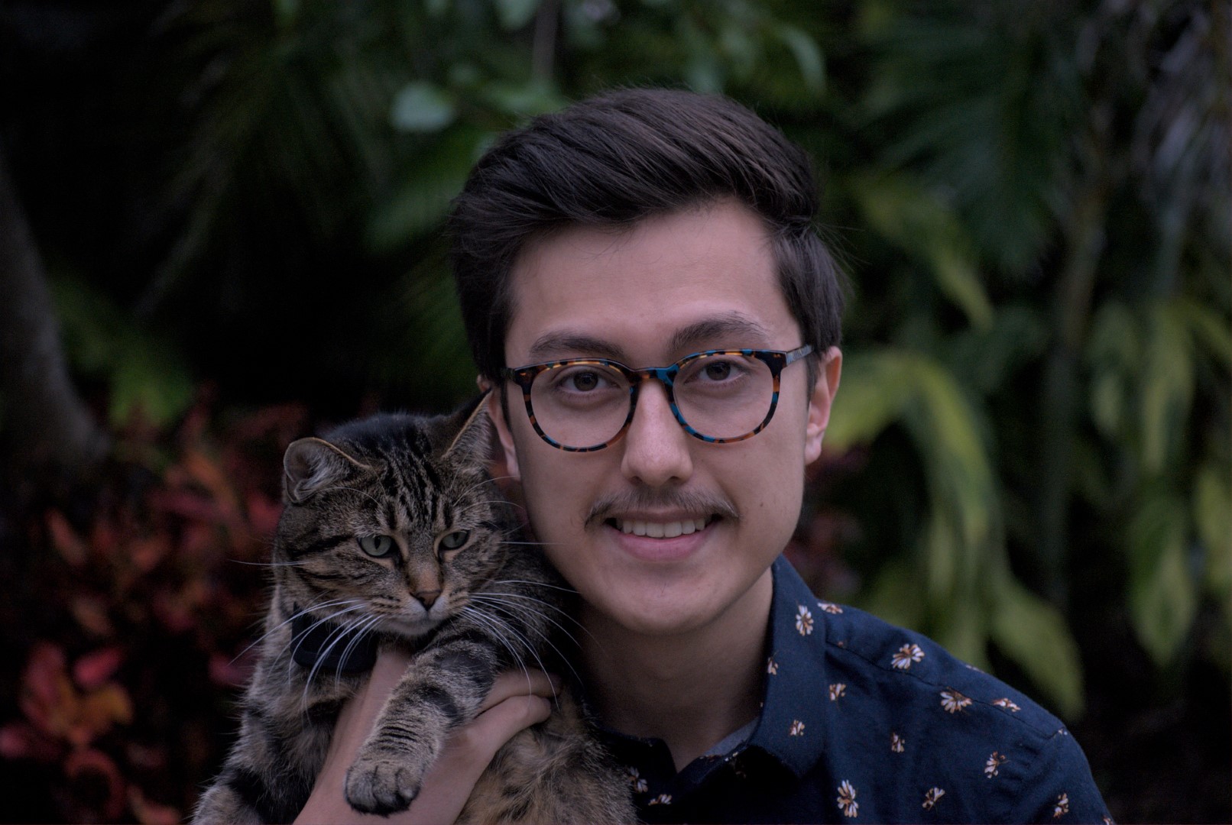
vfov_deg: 12.7
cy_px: 412
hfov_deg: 18.9
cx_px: 616
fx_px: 3701
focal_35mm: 108
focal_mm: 72
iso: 400
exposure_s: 1/160
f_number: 4.2
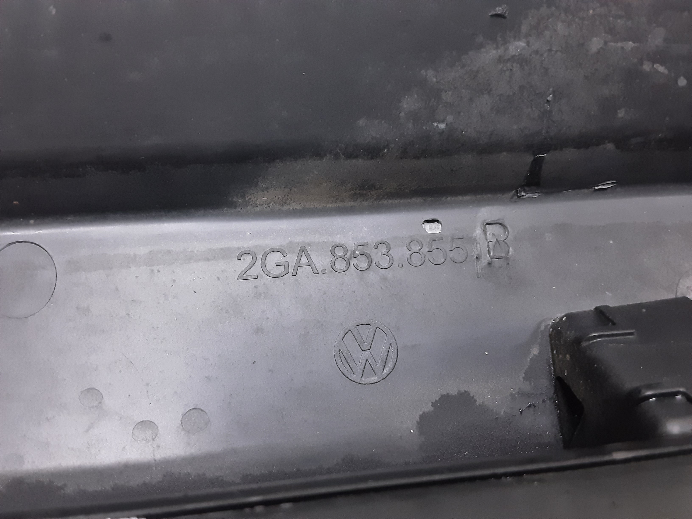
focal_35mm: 27
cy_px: 260
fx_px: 540
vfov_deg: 51.4
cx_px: 346
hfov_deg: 65.3
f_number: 1.9
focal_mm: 2.91
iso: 500
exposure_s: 1/20
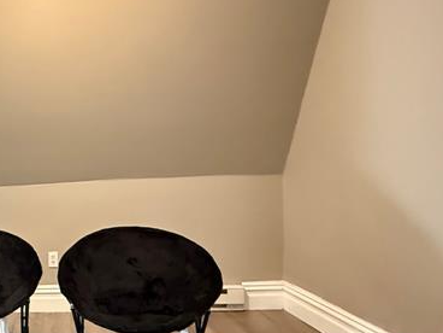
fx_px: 499
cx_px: 31
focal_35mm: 39
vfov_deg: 36.8
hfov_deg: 43.1
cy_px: 189
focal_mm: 2.22
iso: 2000
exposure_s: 1/30
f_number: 2.2
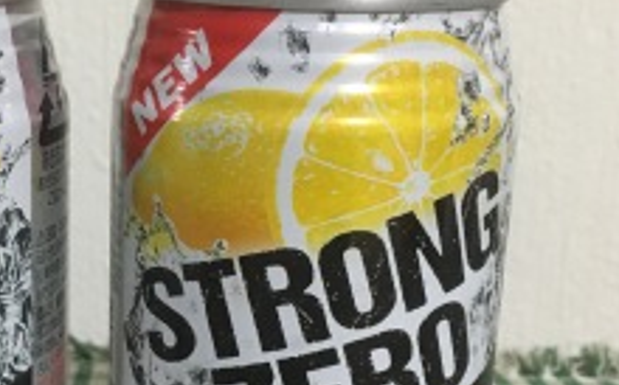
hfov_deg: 28.9
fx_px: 1180
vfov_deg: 18.5
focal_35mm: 70
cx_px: 139
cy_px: 267
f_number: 2.2
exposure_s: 1/15
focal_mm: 4.15
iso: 200
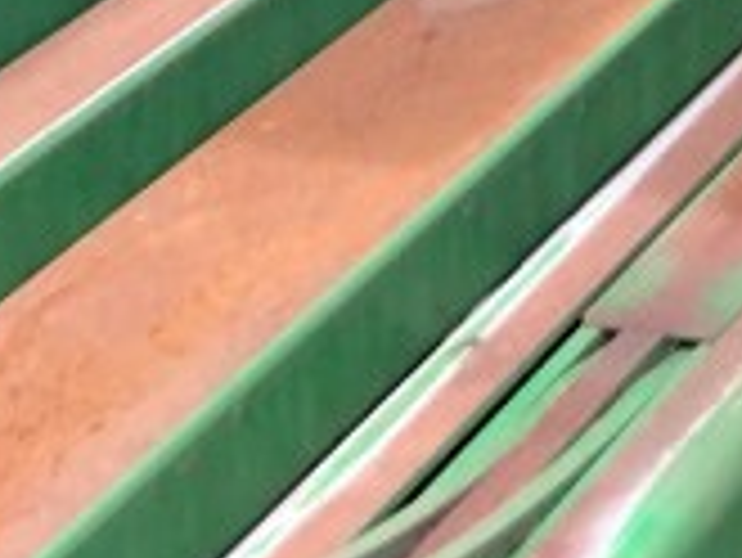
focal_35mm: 136
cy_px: -729
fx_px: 2917
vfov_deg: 9.8
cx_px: 1731
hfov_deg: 12.0
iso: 32
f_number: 1.8
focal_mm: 3.99
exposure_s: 1/120
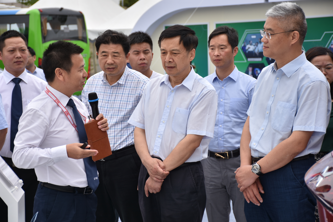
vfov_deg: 13.0
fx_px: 971
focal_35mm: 105
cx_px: 166
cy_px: 111
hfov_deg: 19.5
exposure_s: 1/320
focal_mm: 70
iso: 100
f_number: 5
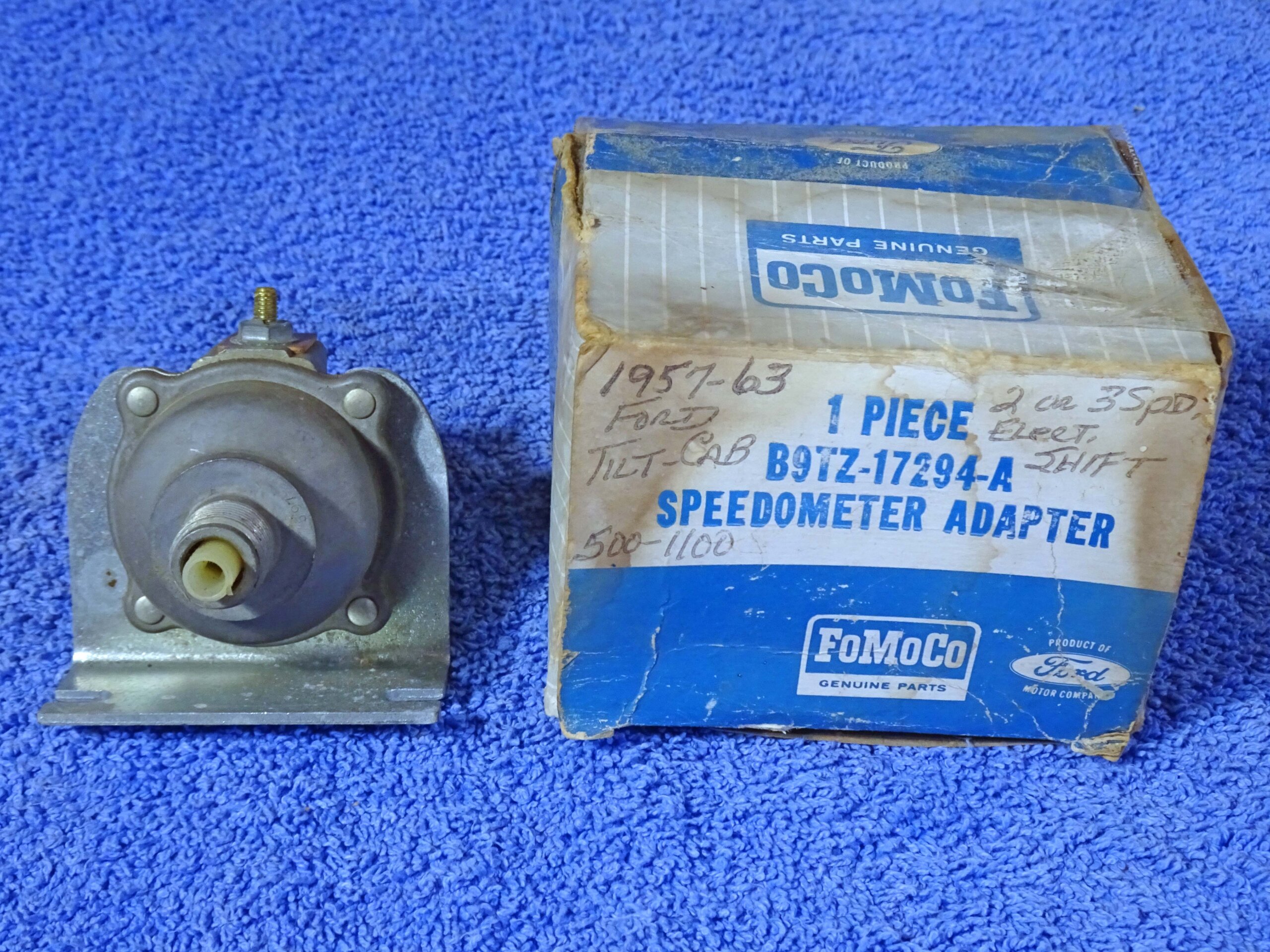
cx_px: 635
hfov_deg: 34.3
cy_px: 476
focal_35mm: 56
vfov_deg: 26.1
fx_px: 2055
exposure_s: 1/20
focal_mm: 9.52
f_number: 4.5
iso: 800
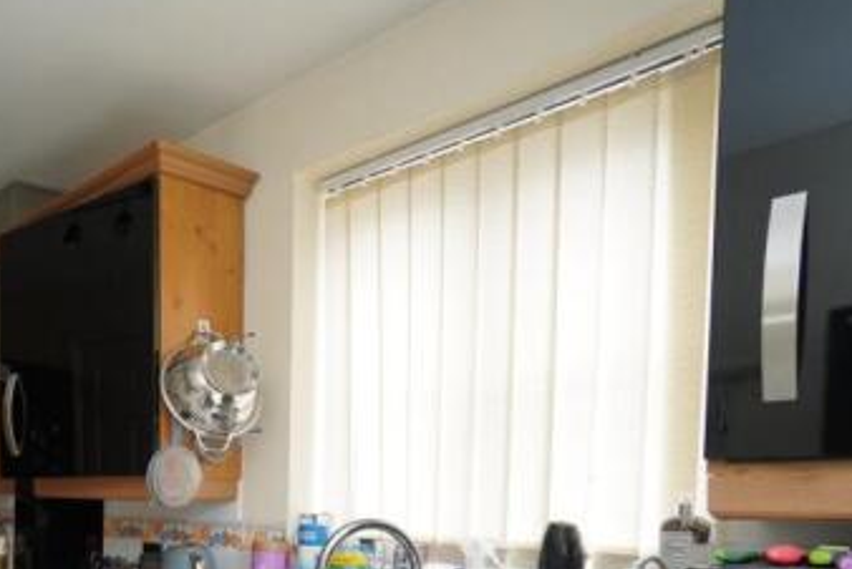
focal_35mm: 29
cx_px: 121
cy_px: 517
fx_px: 687
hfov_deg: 56.8
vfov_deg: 41.3
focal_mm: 10
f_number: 4
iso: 1250
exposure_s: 1/160
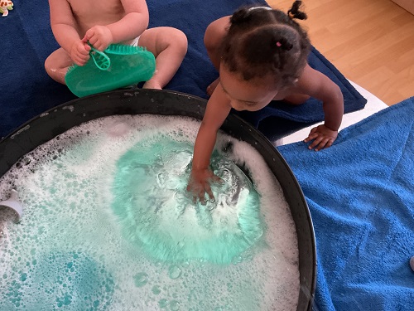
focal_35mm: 29
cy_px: 156
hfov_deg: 61.7
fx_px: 347
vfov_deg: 48.2
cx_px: 207
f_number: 1.8
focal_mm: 3
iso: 250
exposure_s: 1/30
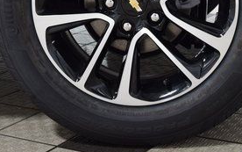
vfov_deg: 15.1
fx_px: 561
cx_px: 136
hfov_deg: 24.3
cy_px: -6
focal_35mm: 85
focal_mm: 24
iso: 1000
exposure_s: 1/15
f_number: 6.3
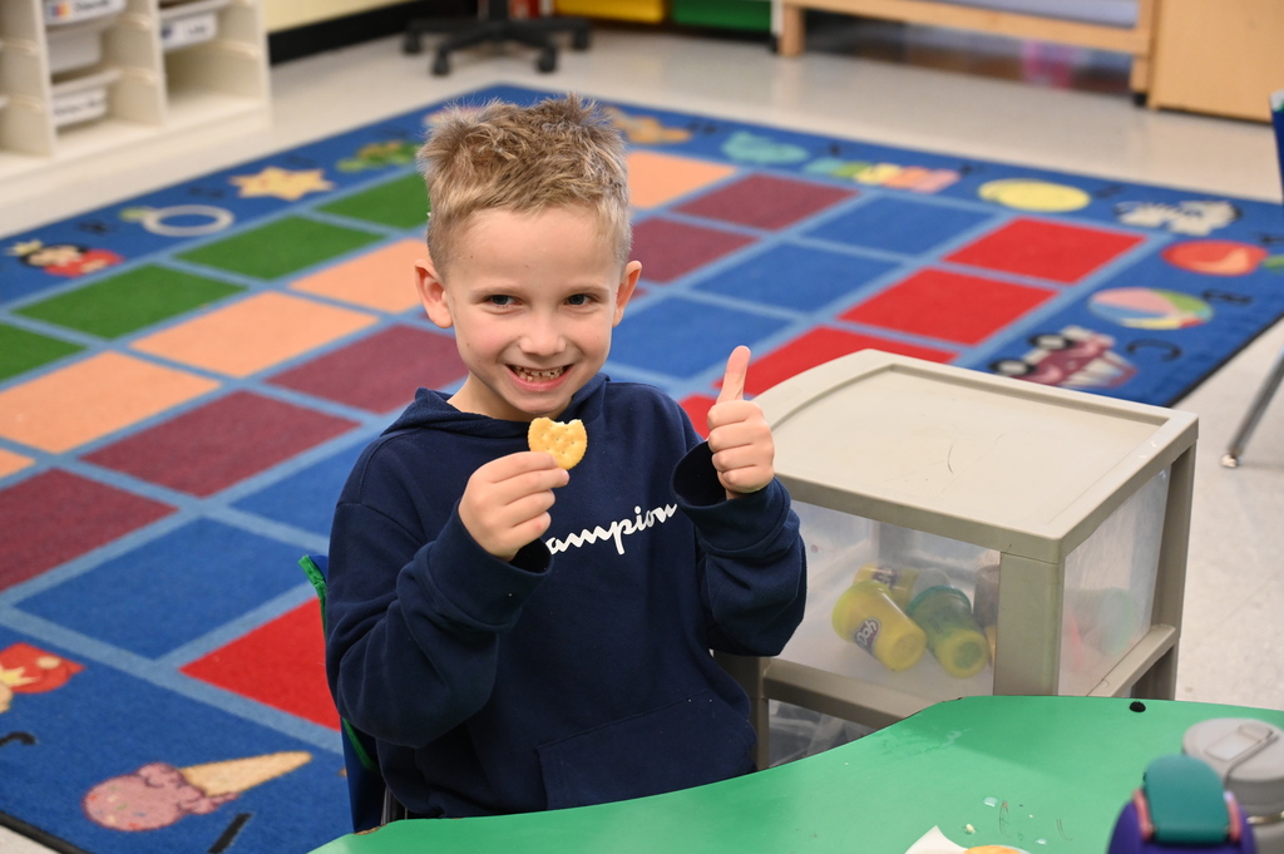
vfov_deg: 23.7
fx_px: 2031
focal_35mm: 57
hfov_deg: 35.1
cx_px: 642
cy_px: 427
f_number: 4
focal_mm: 57
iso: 3200
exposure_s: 1/125
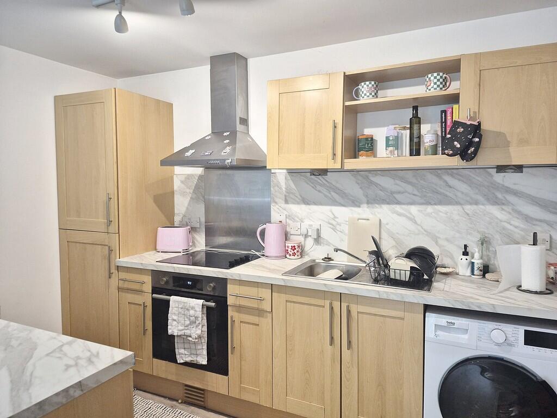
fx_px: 370
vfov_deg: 58.9
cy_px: 209
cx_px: 278
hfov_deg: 73.9
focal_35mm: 23
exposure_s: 1/100
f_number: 1.8
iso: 320
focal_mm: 5.4
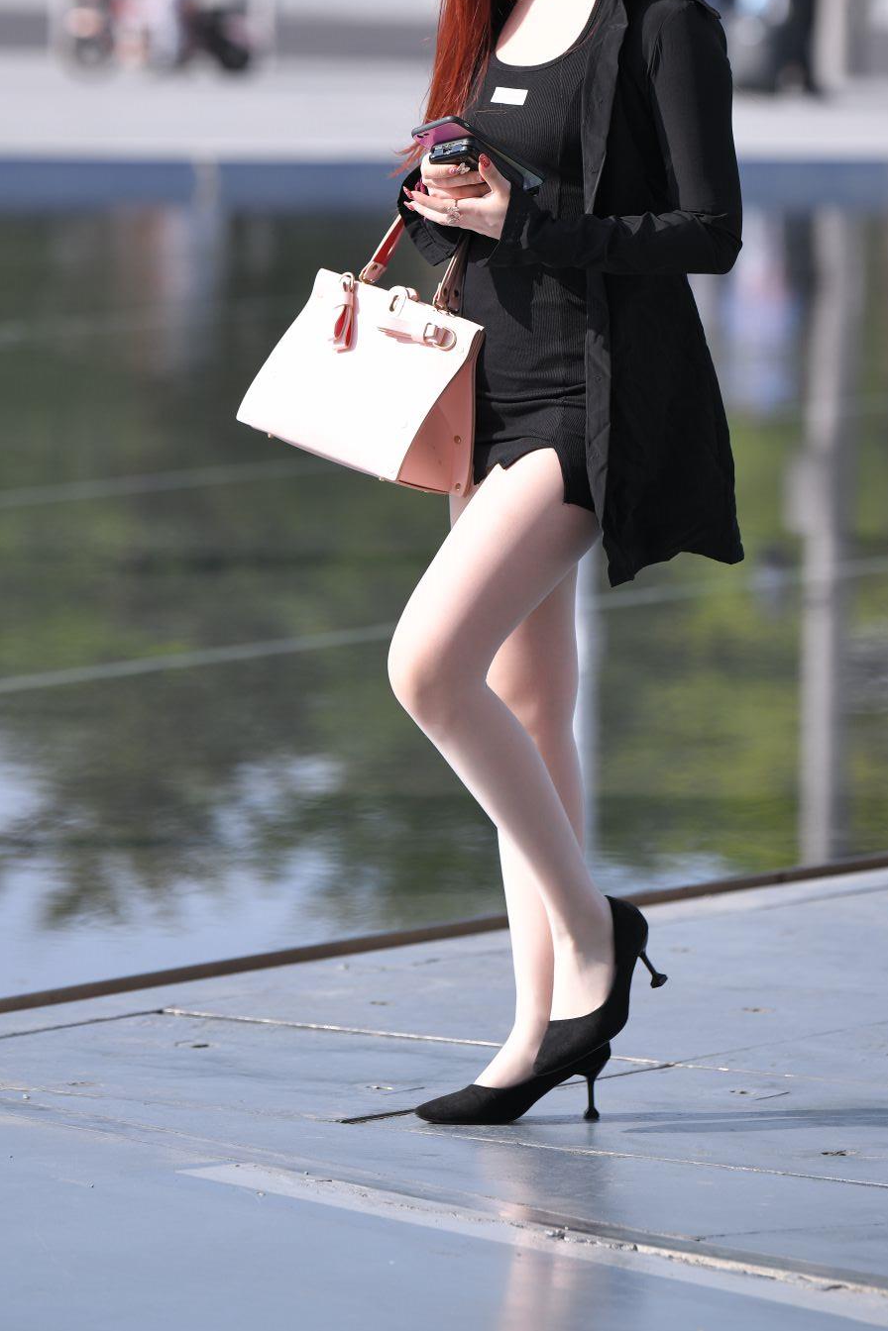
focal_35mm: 238
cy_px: 316
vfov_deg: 8.6
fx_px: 8805
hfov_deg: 5.8
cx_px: 491
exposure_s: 1/2000
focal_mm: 155
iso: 250
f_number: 5.6
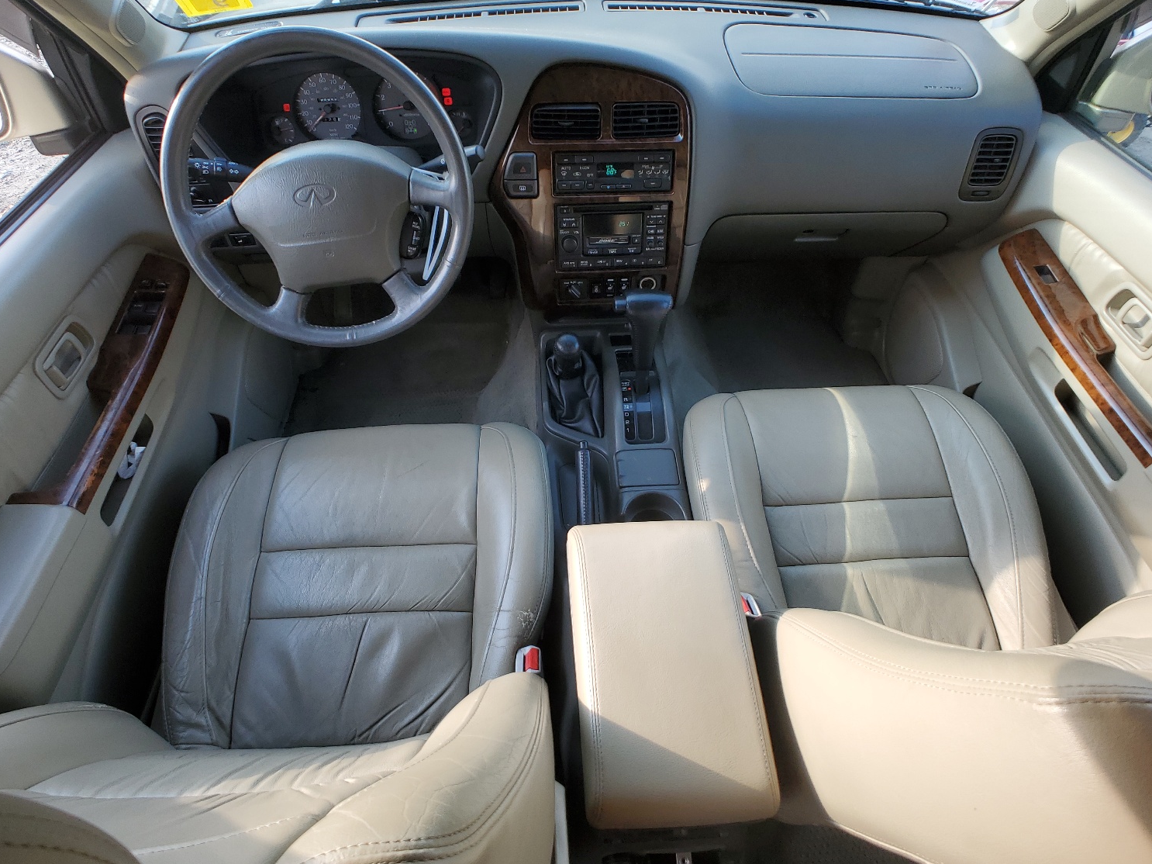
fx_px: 932
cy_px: 461
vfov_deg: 49.7
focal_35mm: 28
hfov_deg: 63.5
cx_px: 579
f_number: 1.5
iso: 50
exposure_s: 1/244
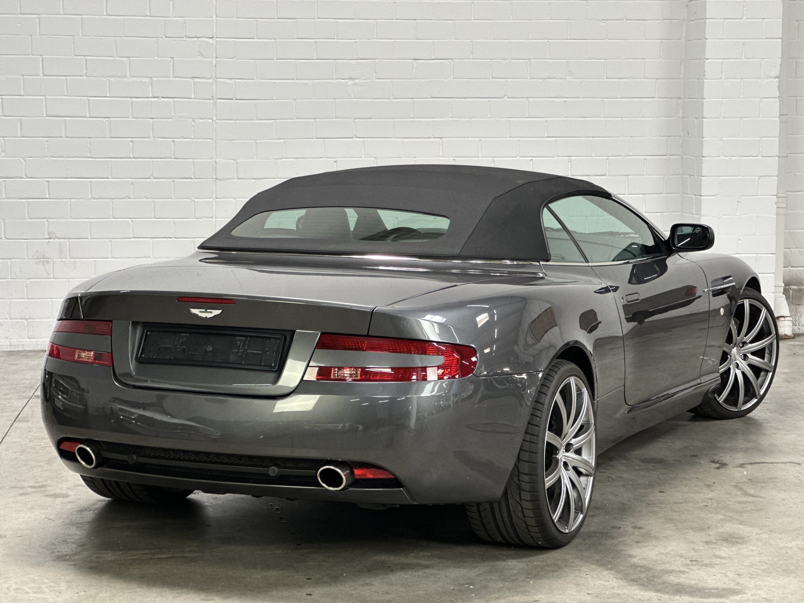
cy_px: 302
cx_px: 402
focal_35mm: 77
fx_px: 1788
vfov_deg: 19.1
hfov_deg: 25.3
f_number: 2.8
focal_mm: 9
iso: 200
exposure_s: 1/33
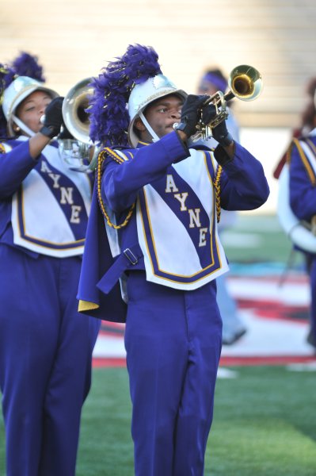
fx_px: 3957
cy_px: 238
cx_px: 158
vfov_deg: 6.9
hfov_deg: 4.6
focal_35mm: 300
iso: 200
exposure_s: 1/500
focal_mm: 200
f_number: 2.8
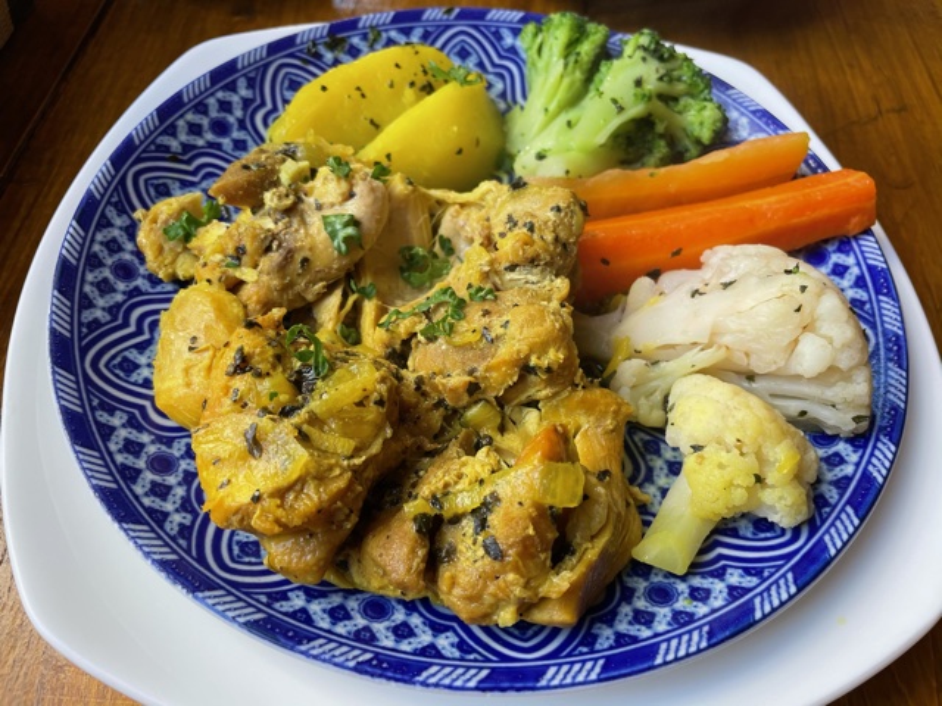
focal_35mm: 26
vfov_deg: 53.1
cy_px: 353
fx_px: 708
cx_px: 471
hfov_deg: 67.3
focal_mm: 4.2
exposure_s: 1/100
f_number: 1.6
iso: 64
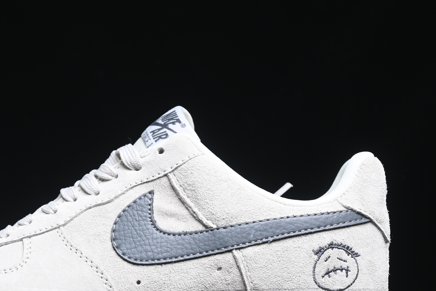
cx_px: 119
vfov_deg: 9.9
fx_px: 1683
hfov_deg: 14.7
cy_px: 203
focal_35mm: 139
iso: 160
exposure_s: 1/60
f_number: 6.3
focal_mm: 50
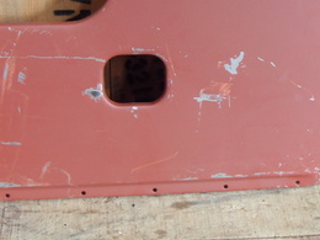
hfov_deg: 26.0
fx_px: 693
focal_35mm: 75
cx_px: 145
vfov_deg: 19.5
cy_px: 51
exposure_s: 1/20
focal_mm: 6.6
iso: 200
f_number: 3.5
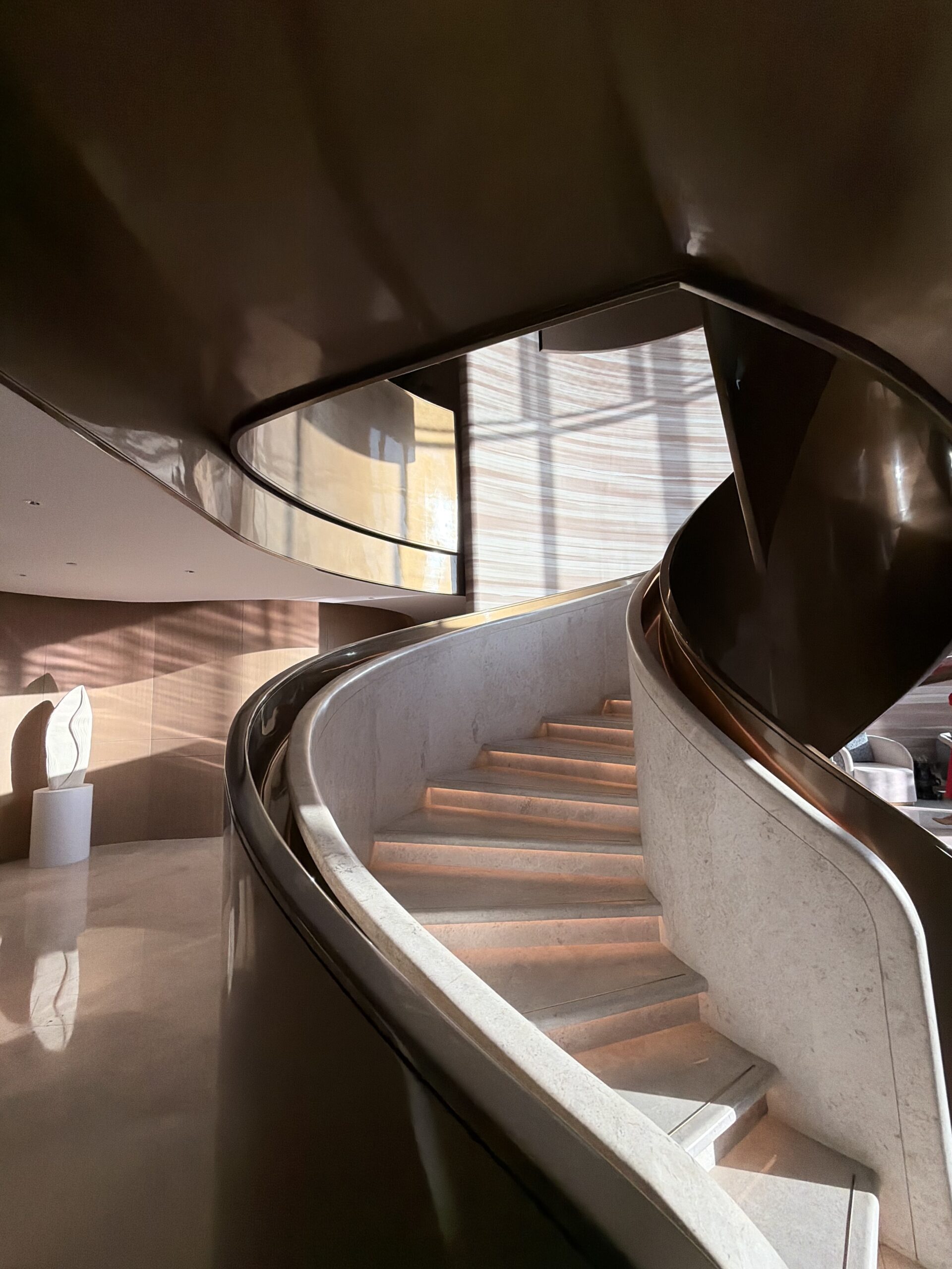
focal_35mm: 14
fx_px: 513
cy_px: 634
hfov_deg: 85.7
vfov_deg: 102.1
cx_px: 476
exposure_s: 1/888
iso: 80
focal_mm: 2.22
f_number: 2.2
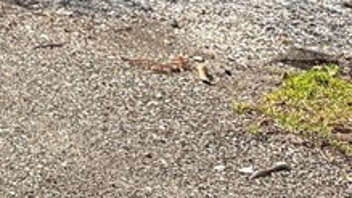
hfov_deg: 15.9
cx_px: -196
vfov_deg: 8.9
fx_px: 1138
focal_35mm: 122
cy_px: -291
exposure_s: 1/3145
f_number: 1.78
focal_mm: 6.76
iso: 100
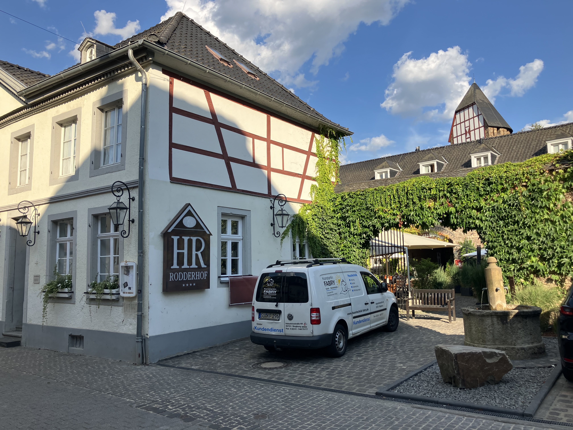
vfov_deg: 49.7
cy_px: 215
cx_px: 286
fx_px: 463
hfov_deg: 63.4
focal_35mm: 28
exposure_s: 1/1156
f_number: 1.8
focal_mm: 3.99
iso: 32
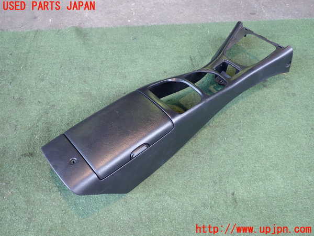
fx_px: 272
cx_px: 157
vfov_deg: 46.8
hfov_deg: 60.0
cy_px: 118
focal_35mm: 30
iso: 200
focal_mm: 5.4
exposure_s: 1/40
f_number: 2.3
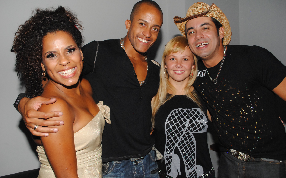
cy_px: 82
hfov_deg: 61.2
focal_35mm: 31
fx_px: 242
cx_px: 143
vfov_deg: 40.6
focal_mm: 20
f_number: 5.6
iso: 800
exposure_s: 1/15
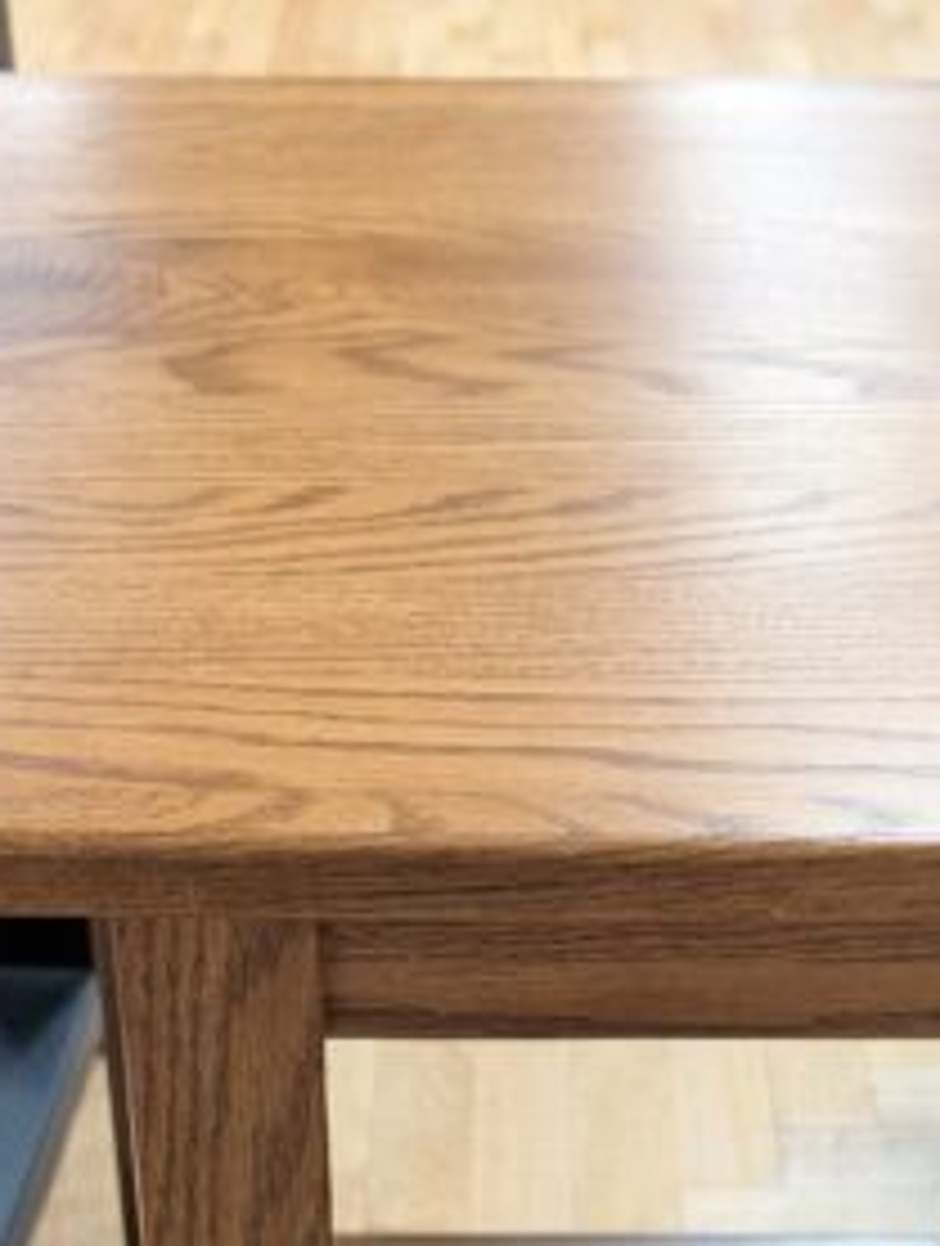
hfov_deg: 21.4
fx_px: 2489
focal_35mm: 69
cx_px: 499
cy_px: 1136
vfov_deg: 27.1
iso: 532
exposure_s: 1/120
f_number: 1.68
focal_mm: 6.9
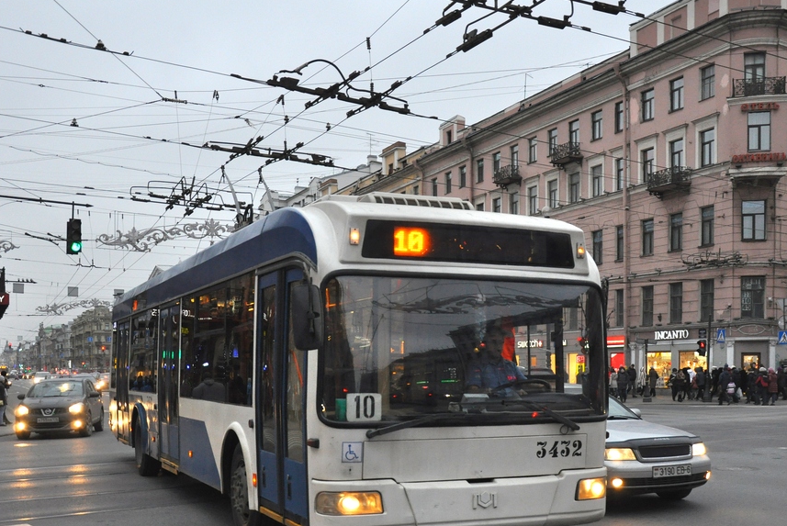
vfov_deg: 31.2
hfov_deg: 45.4
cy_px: 289
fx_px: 941
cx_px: 405
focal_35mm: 43
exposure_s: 1/200
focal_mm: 24
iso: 1000
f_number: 3.8
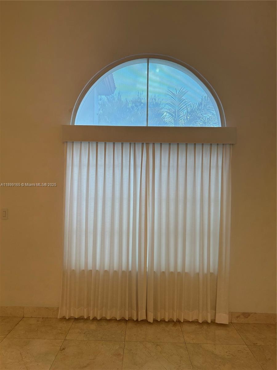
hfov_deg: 53.1
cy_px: 185
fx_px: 277
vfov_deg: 67.3
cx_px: 138
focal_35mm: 26
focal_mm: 5.7
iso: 64
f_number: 1.5
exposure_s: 1/120
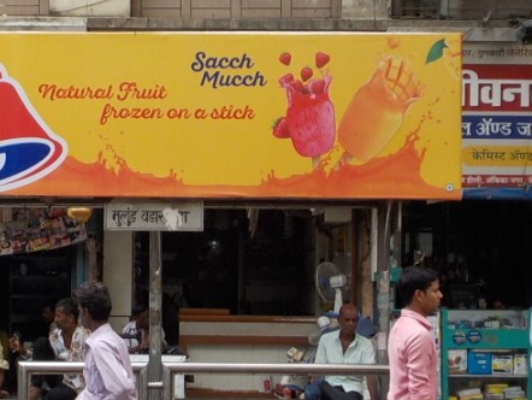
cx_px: 171
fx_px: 1353
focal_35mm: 88
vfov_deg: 16.8
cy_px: 239
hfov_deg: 22.1
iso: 125
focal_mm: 5.2
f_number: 3.7
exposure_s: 1/320
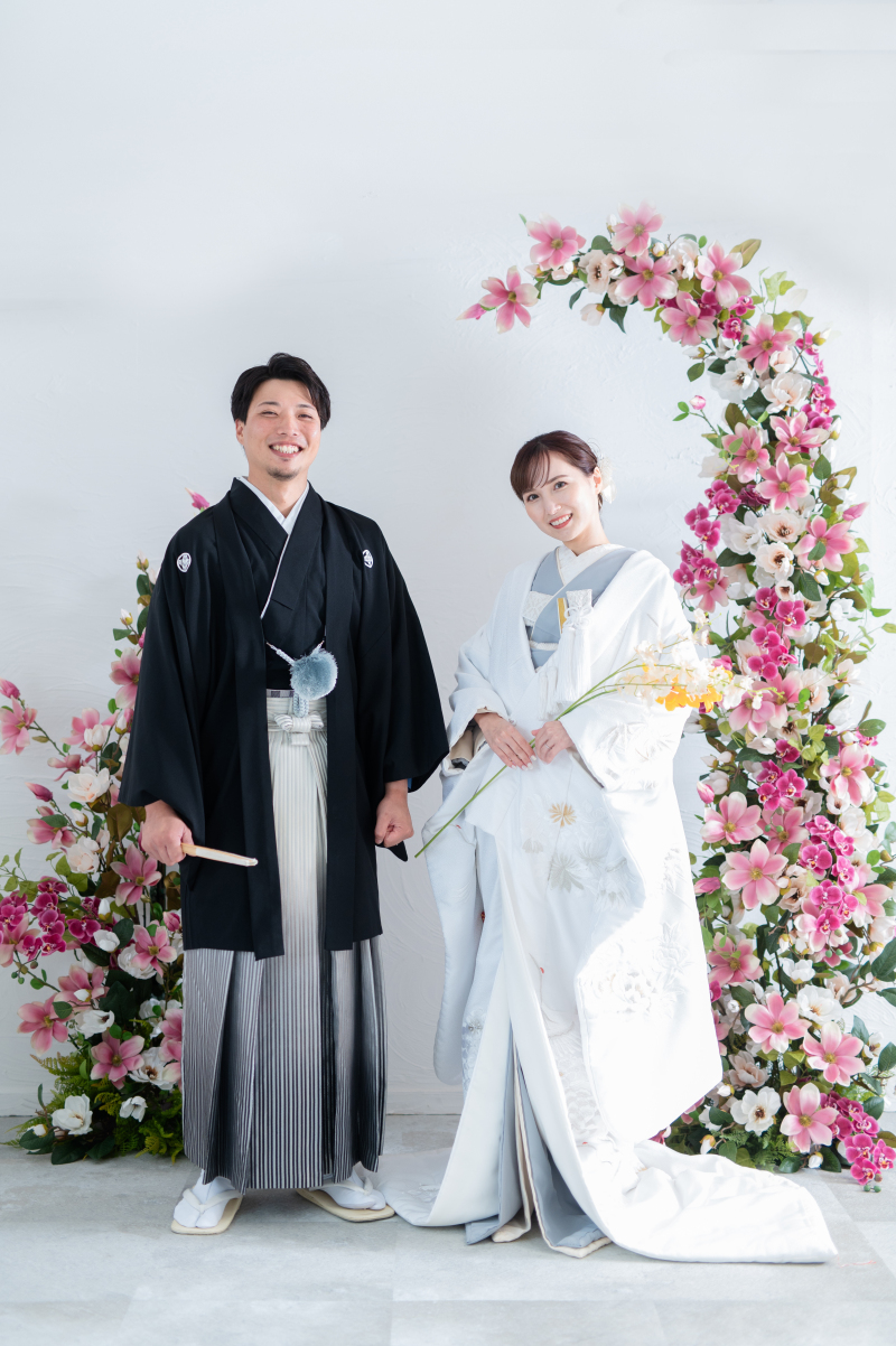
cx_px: 448
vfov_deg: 39.6
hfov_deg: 27.0
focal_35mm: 50
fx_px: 1869
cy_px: 673
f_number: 2
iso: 500
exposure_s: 1/160
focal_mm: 50
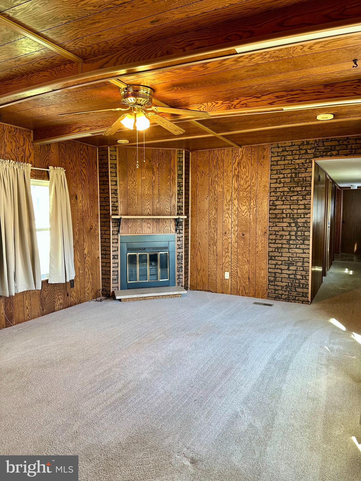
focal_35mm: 24
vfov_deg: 71.6
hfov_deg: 56.8
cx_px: 180
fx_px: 334
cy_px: 240
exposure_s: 1/60
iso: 125
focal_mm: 6.86
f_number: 1.78
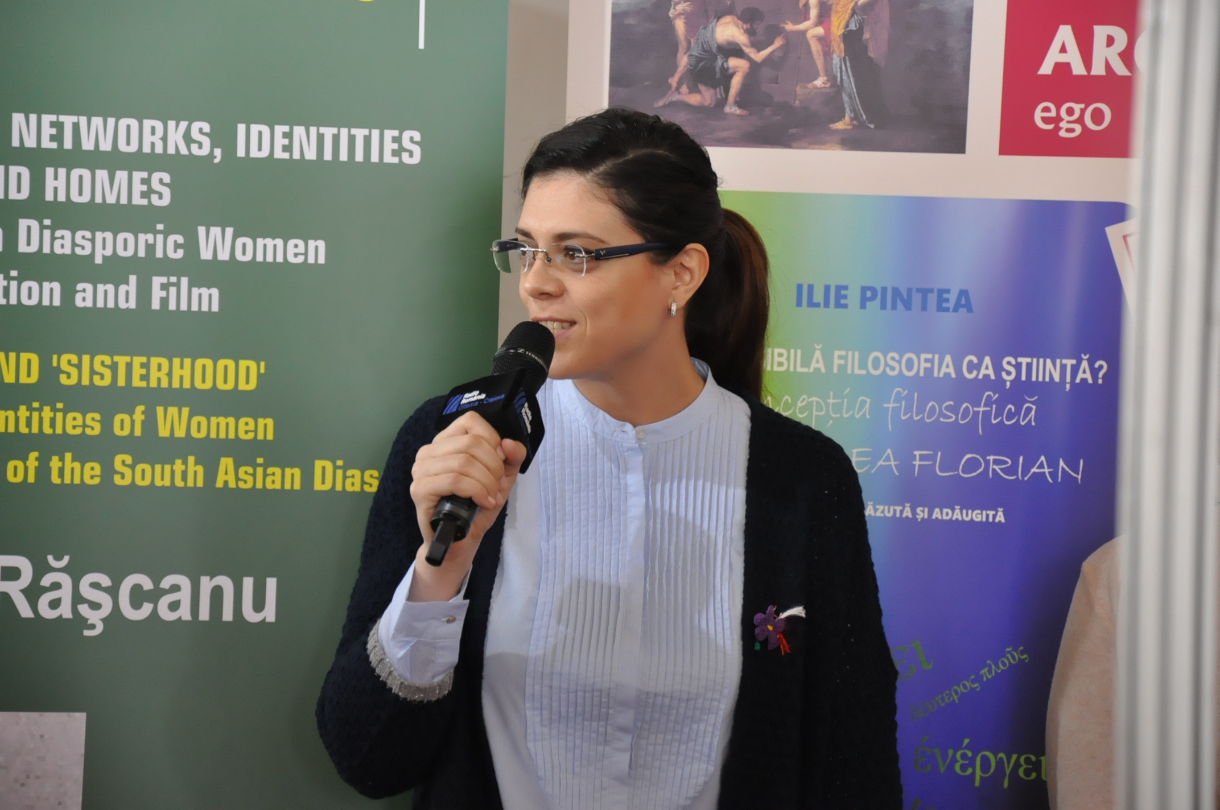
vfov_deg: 8.7
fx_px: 5331
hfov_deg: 13.1
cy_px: 405
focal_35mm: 158
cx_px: 610
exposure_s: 1/100
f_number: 5.6
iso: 1600
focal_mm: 105
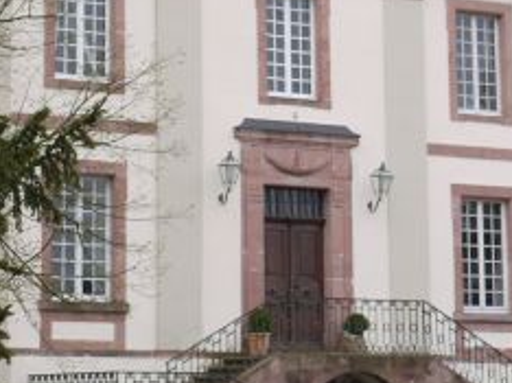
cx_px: 168
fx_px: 2024
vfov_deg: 10.7
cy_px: 35
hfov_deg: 14.4
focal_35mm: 137
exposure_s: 1/200
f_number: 5.6
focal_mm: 20
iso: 100
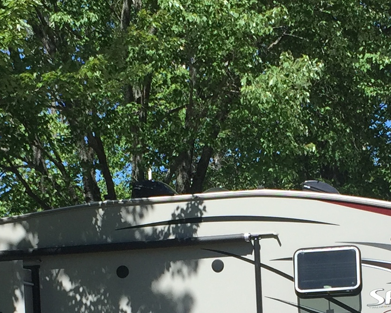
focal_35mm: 111
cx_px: 244
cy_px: 360
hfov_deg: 17.3
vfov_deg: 13.6
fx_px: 1285
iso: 32
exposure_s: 1/1236
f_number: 2.2
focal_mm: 4.15
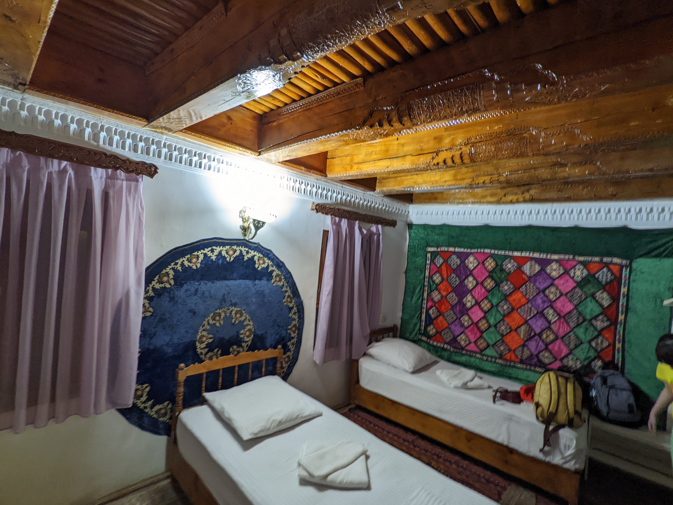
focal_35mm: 16
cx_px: 336
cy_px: 252
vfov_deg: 78.1
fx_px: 311
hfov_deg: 94.5
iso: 52
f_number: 2.2
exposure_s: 1/25
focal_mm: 2.22
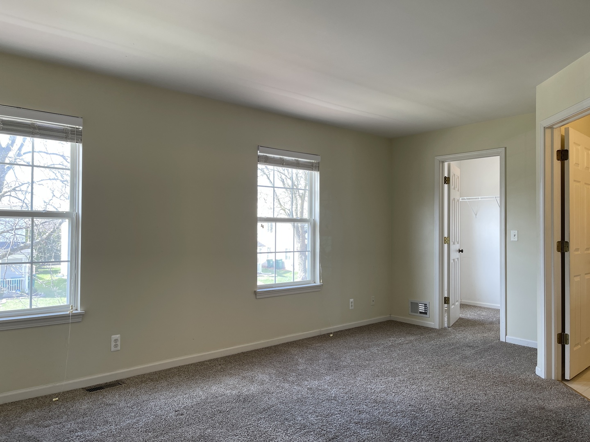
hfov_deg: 69.4
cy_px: 221
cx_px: 295
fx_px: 426
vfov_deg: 54.9
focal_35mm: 25
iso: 64
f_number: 1.6
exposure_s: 1/120
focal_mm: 5.1
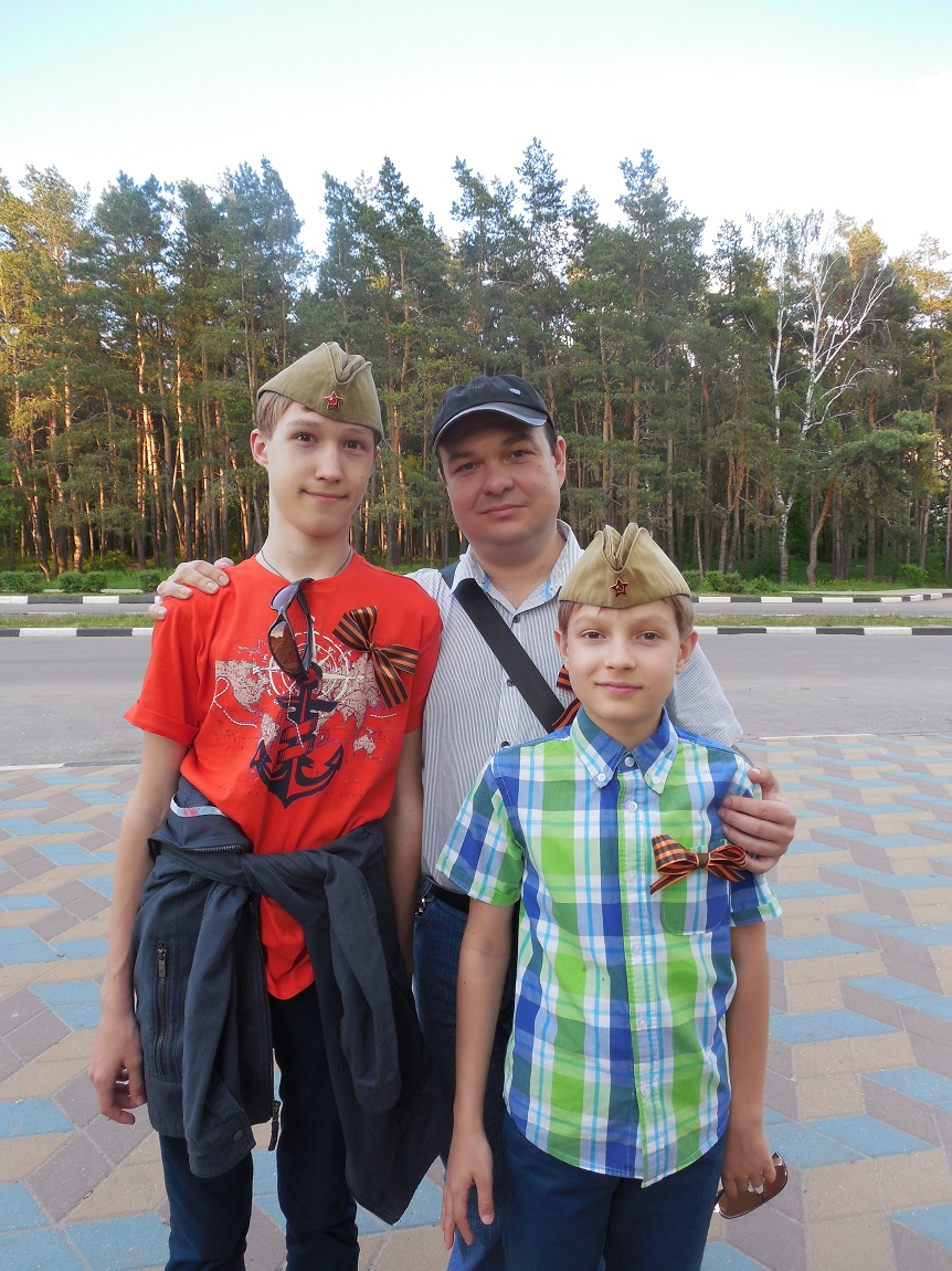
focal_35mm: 25
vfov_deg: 69.4
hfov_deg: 54.9
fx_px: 917
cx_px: 476
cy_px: 636
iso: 125
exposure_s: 1/100
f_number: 3.3
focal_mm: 4.5
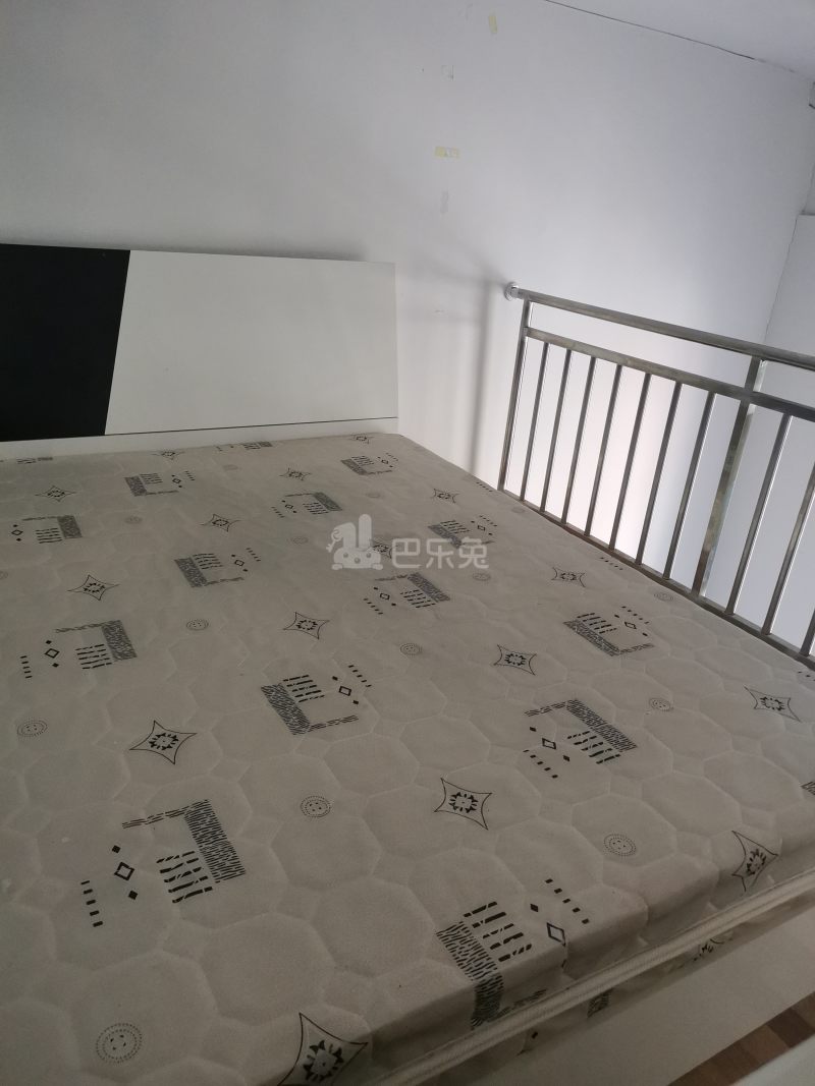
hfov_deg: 53.1
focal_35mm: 26
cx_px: 408
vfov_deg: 67.3
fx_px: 816
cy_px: 543
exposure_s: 1/100
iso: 400
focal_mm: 4.75
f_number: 1.8
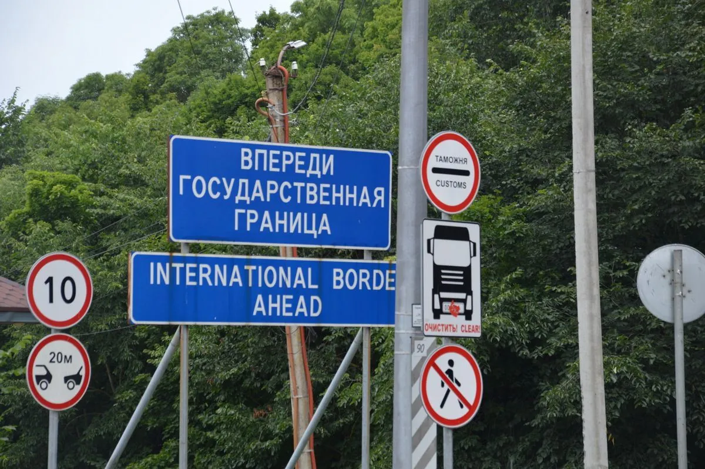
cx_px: 352
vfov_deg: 9.3
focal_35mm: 147
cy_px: 234
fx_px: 2876
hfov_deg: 14.0
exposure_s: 1/125
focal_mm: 98
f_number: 5.6
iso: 140
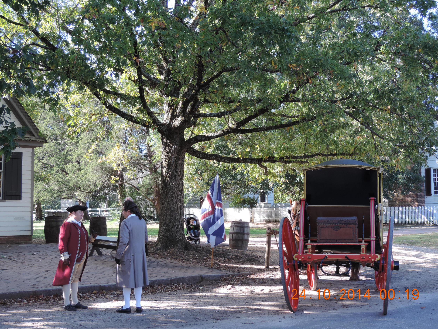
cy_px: 164
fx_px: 633
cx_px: 219
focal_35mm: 50
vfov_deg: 29.1
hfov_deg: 38.2
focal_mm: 8.9
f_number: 3.6
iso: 80
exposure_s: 1/80
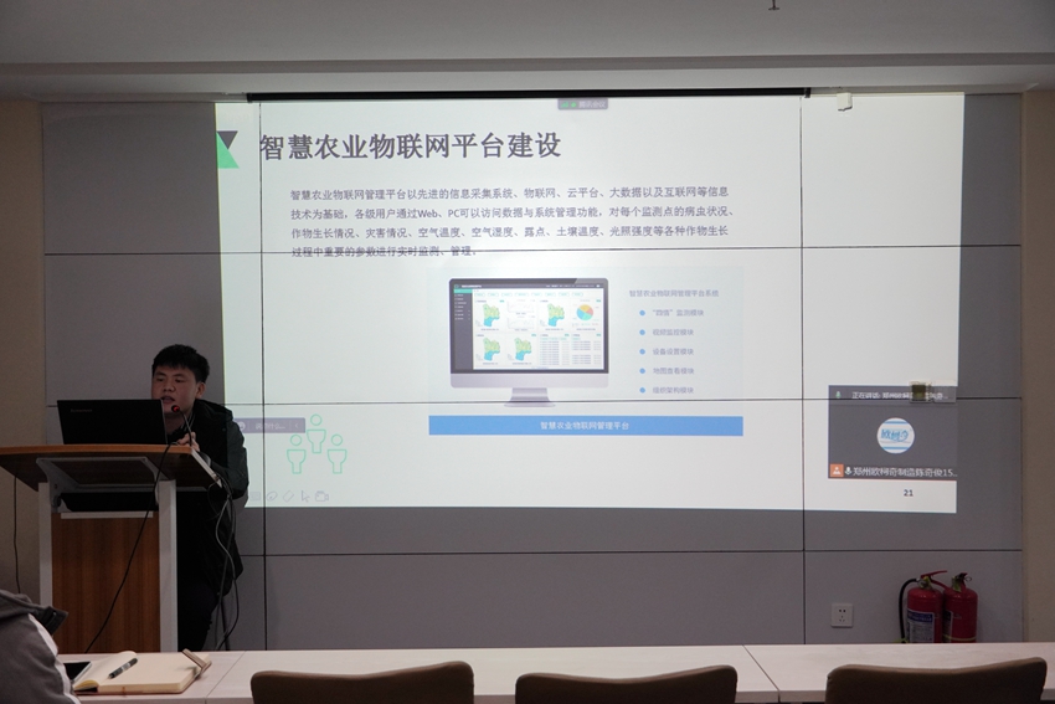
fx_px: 1275
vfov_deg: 30.9
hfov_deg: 45.0
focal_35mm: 44
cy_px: 352
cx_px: 528
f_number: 4.5
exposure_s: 1/160
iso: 800
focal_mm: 29
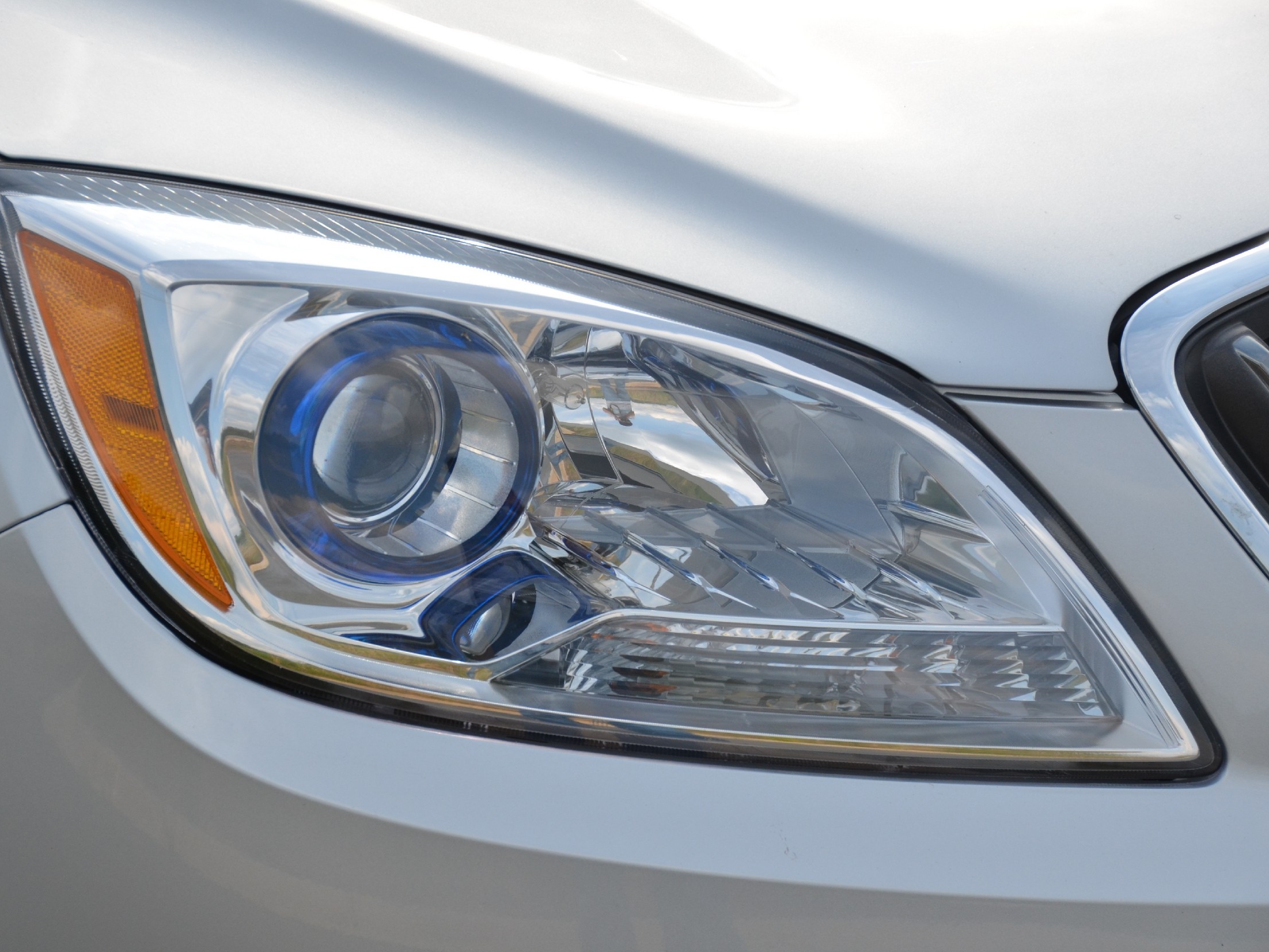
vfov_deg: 10.1
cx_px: 562
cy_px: 477
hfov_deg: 13.4
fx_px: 5389
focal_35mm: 147
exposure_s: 1/1600
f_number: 7.1
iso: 400
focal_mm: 90
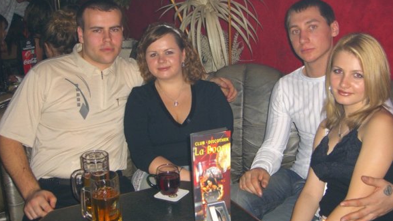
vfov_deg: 23.5
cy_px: 92
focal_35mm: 51
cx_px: 196
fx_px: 532
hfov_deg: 40.6
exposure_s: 1/60
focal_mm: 9.5
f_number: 3.1
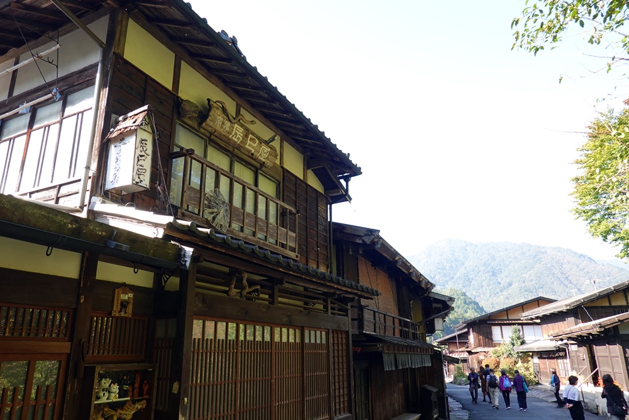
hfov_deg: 73.7
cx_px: 314
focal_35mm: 24
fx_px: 419
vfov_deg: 53.1
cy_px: 210
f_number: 2.8
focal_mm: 9
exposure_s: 1/160
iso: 125
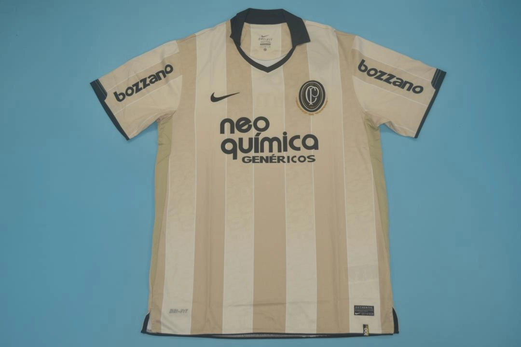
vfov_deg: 40.0
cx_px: 260
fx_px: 478
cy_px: 174
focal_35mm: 33
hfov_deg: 57.2
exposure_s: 1/160
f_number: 3.8
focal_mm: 22
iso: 200
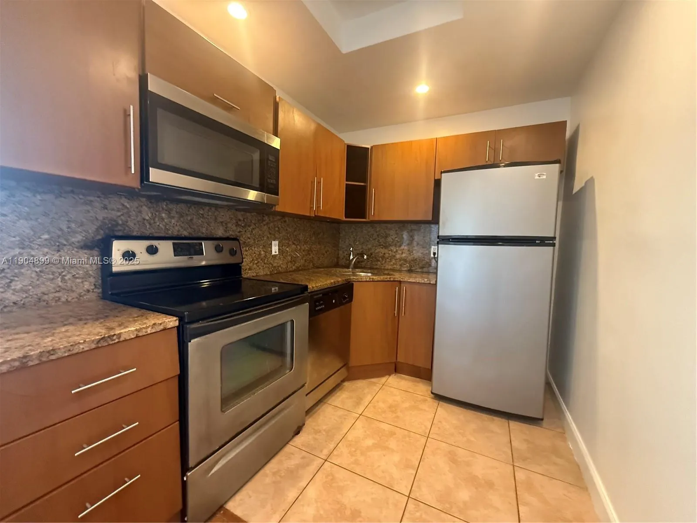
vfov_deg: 85.7
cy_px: 262
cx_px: 348
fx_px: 282
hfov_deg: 102.1
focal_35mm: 14
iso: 800
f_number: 2.2
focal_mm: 2.22
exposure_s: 1/60
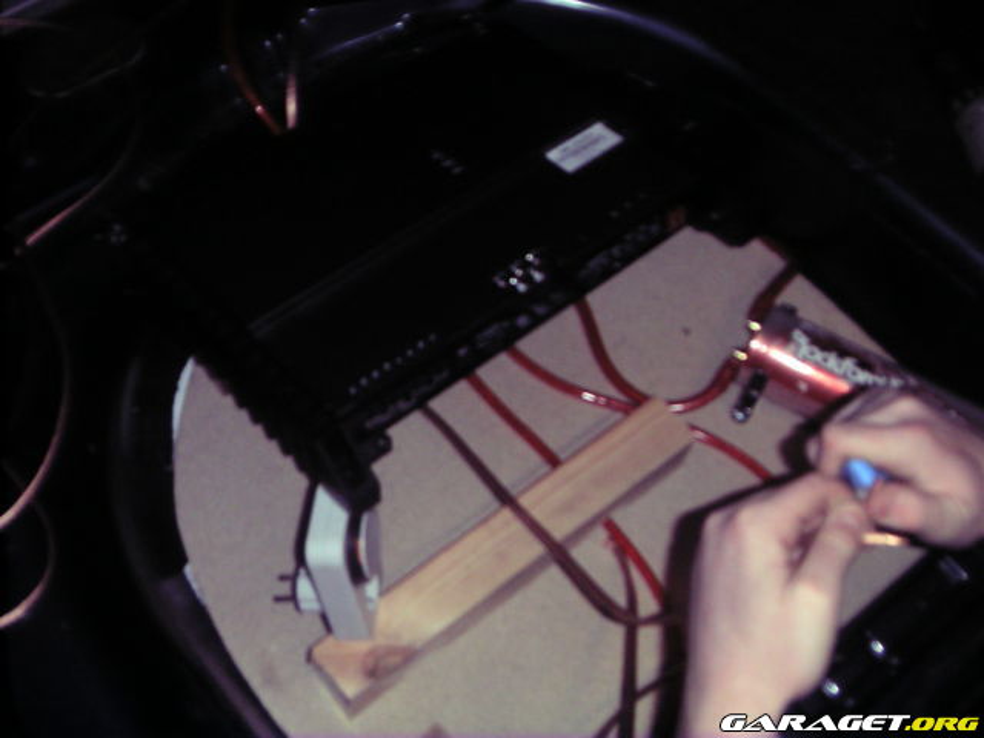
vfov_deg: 32.2
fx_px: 1279
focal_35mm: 45
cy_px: 369
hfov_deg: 42.1
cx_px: 492
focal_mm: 5.9
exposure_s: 1/45
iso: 200
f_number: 3
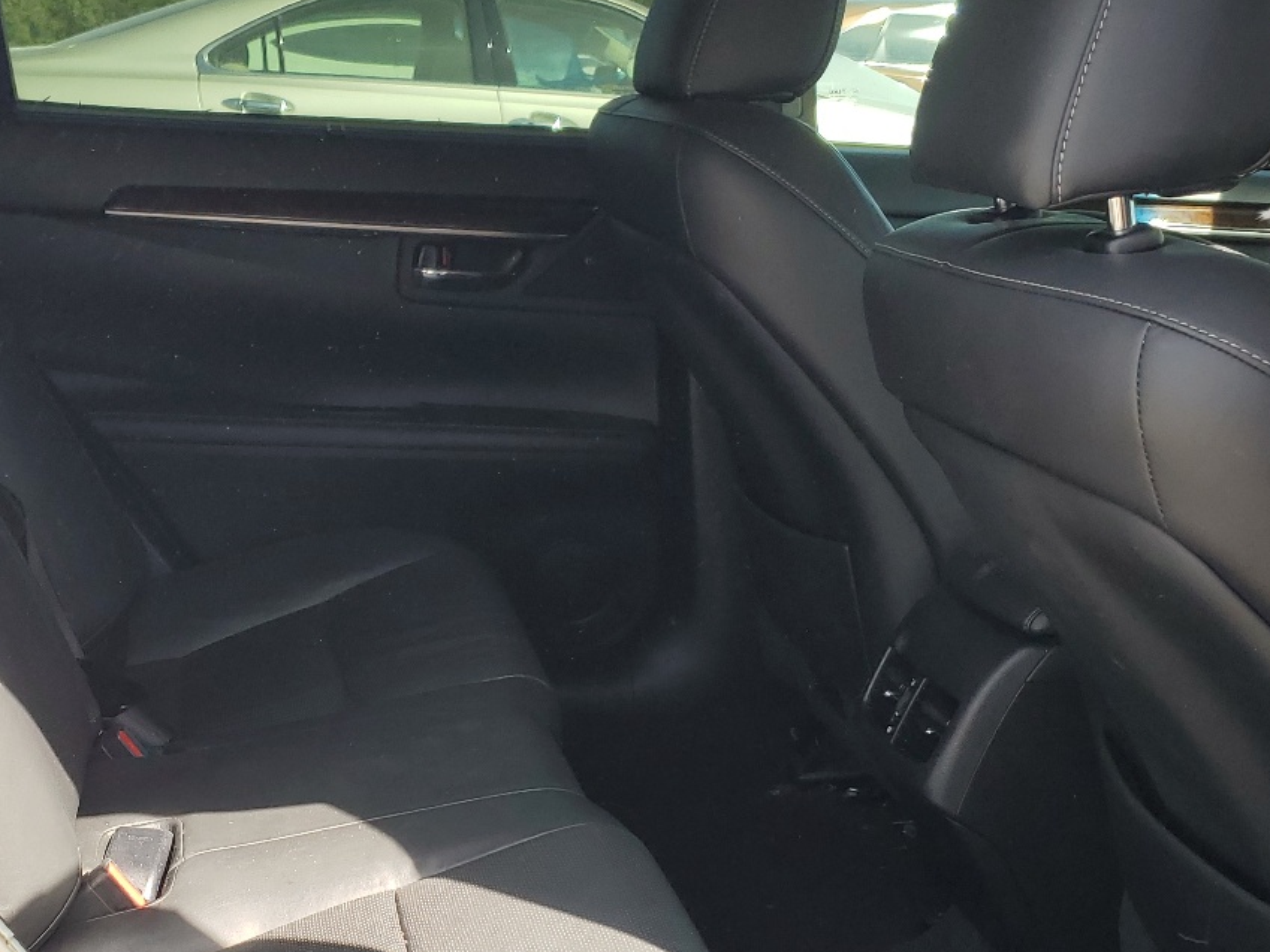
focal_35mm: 49
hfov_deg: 38.2
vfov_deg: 29.0
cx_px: 359
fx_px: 1798
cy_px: 771
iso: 50
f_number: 1.5
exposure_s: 1/323
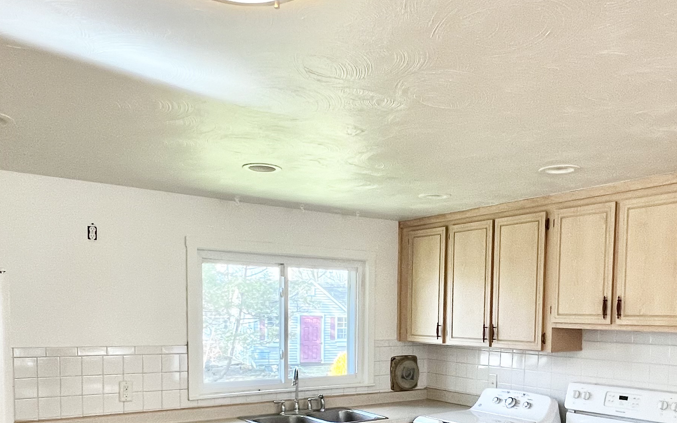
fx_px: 572
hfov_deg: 61.1
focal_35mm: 31
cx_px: 377
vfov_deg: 38.4
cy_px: 362
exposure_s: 1/120
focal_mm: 1.57
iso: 160
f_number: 1.8
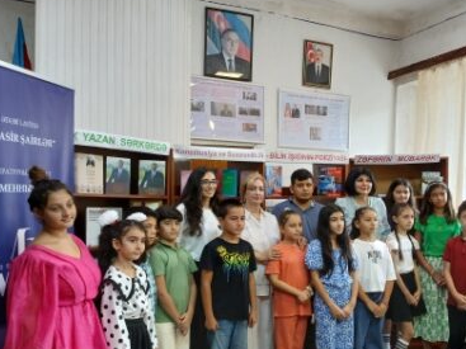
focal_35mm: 34
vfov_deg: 41.6
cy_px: 209
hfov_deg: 53.8
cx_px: 268
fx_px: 458
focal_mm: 3.98
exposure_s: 1/50
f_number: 1.8
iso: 200
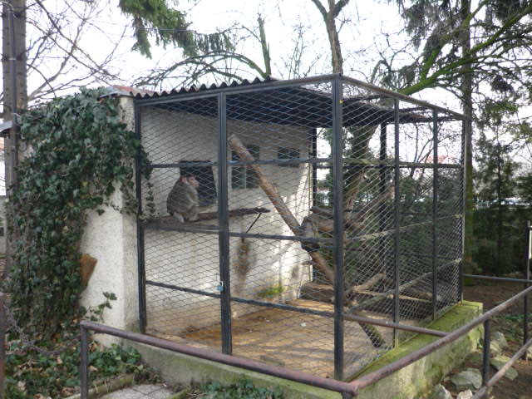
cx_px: 266
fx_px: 507
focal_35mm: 33
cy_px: 200
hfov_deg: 55.4
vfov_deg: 42.9
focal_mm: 5.5
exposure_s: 1/100
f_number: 2.8
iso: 100
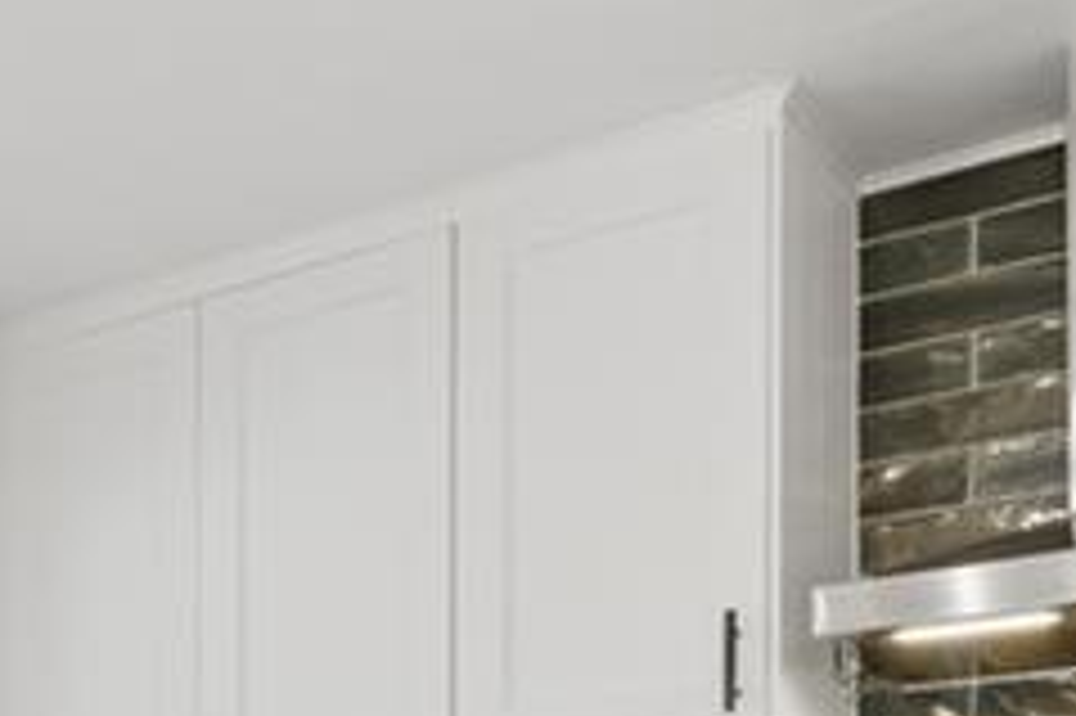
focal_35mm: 60
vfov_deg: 19.7
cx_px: -441
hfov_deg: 26.4
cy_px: 1060
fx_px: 1792
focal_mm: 14
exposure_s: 1/25
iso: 125
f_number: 9
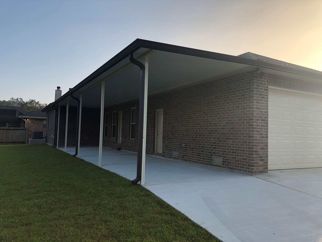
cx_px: 161
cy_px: 121
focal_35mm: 28
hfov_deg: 63.4
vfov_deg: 49.7
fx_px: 260
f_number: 1.8
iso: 20
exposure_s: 1/813
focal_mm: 3.99
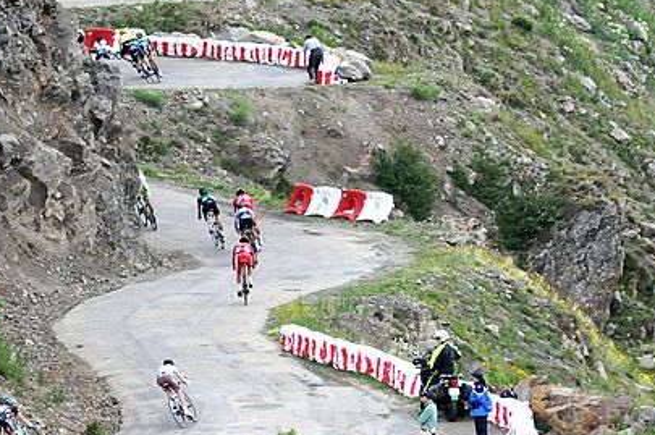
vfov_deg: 1.8
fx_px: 13793
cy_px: 118
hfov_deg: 2.7
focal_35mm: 759
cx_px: -45
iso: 1000
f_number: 4.5
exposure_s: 1/1600
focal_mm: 200
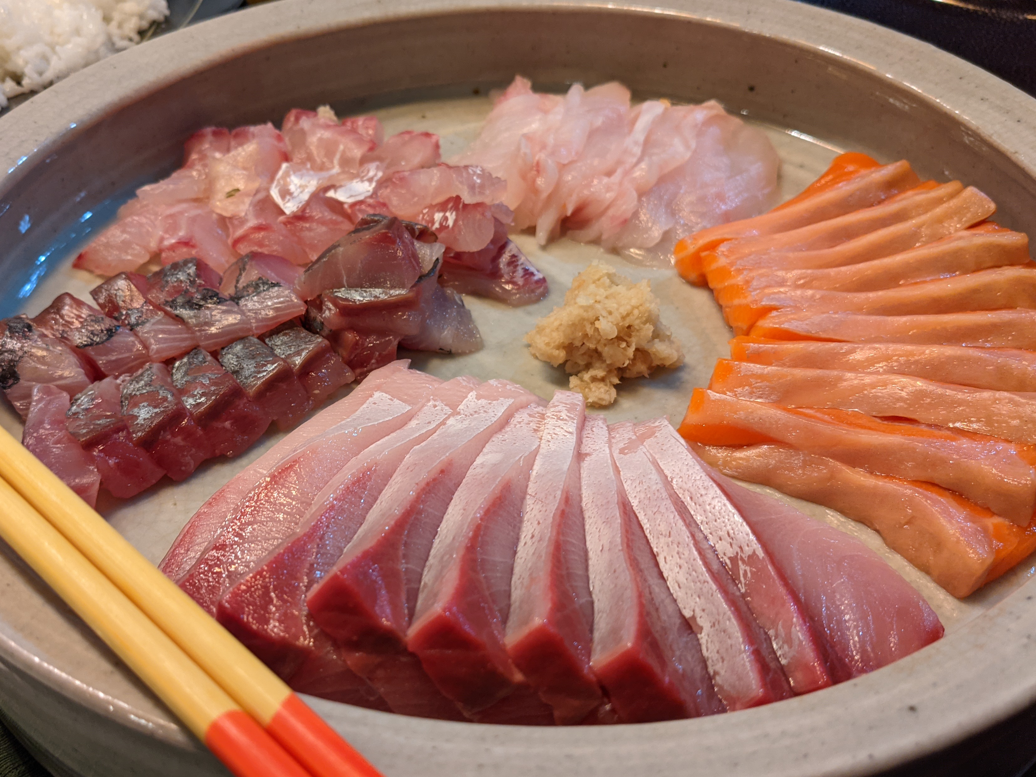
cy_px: 410
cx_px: 426
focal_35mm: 33
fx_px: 988
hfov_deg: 55.0
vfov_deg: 42.9
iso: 103
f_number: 1.73
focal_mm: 4.38
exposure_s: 1/25
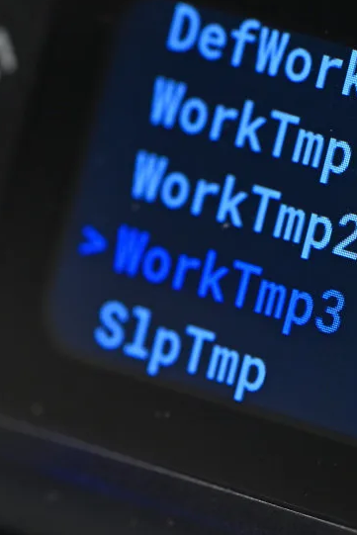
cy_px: 267
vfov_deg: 8.8
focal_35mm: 233
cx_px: 338
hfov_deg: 5.9
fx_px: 3463
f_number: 9
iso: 800
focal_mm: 105
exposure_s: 1/80
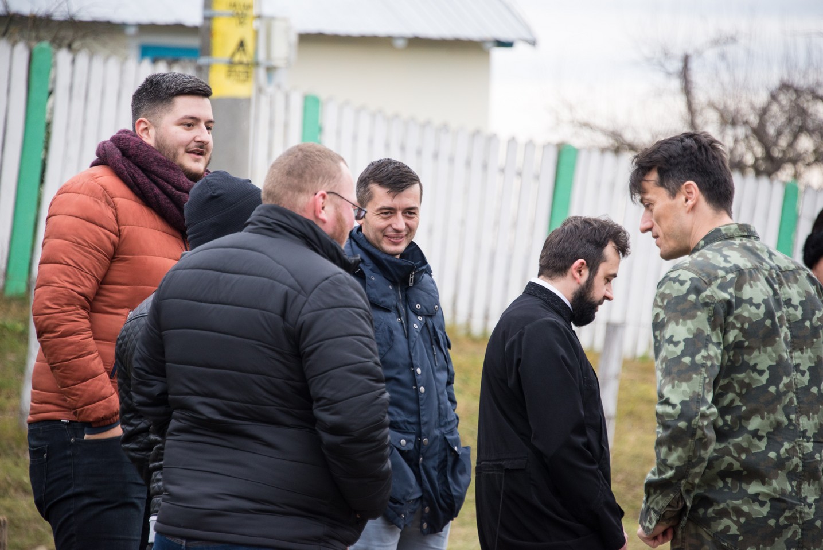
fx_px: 4803
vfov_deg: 6.5
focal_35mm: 210
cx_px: 412
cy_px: 275
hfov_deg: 9.8
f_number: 5.6
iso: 1400
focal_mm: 210
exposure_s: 1/500
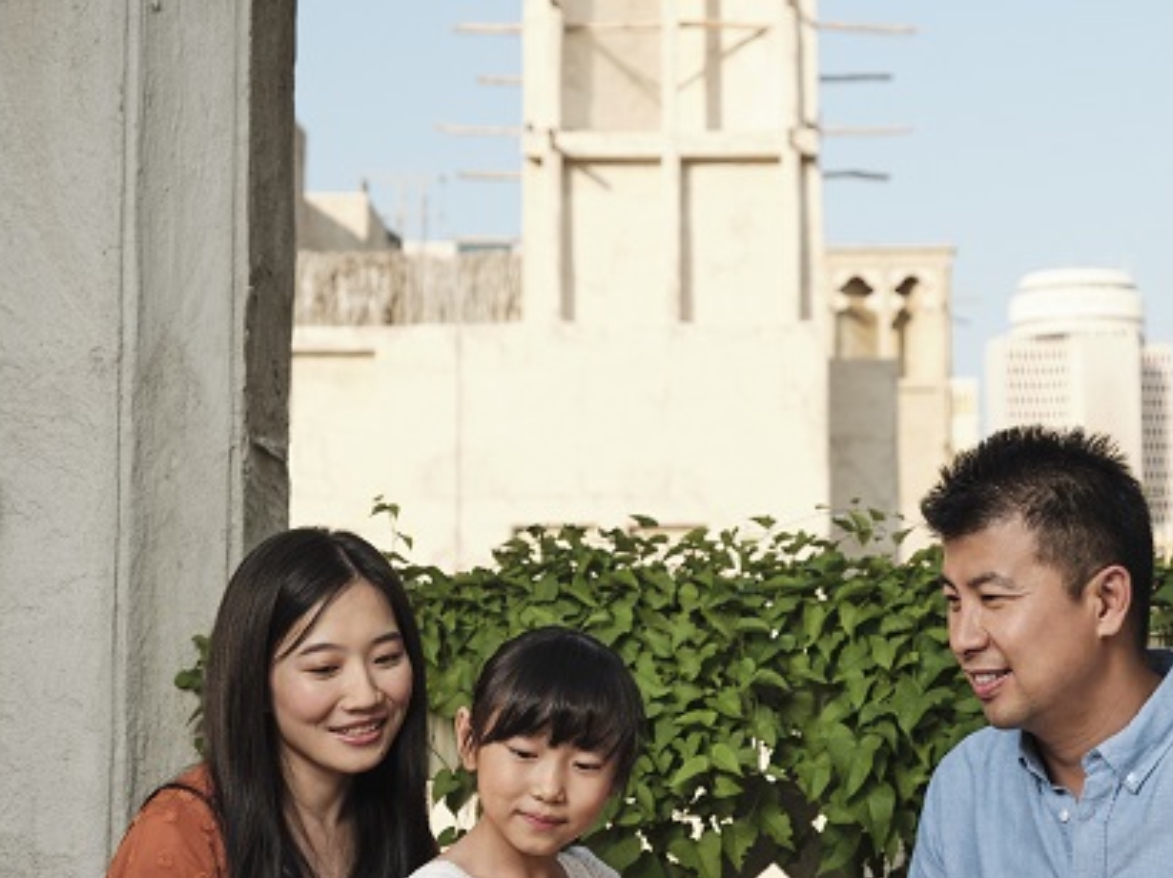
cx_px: 661
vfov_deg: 19.6
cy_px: 410
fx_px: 2540
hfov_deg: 26.0
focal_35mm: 75
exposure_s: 1/160
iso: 100
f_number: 4
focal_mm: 37.6
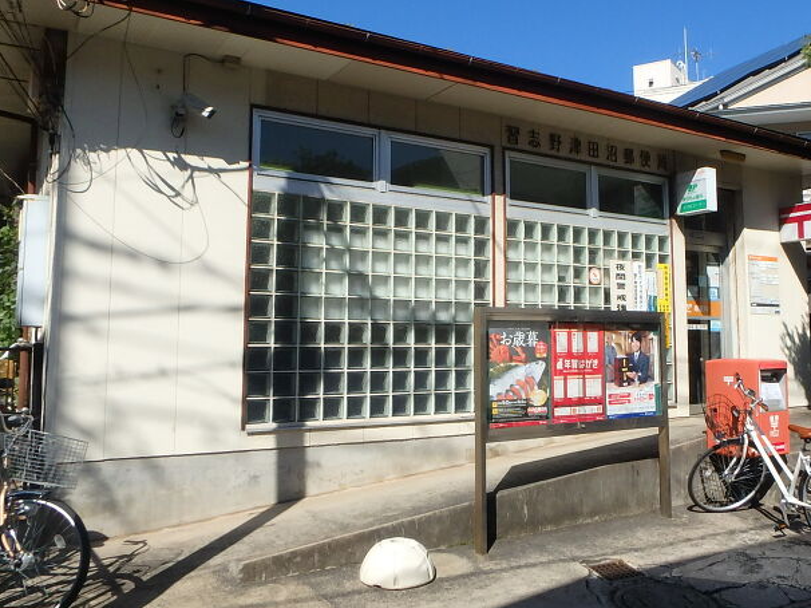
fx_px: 773
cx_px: 527
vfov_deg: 42.9
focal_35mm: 33
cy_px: 295
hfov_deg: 54.5
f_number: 6
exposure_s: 1/500
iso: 125
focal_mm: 3.7
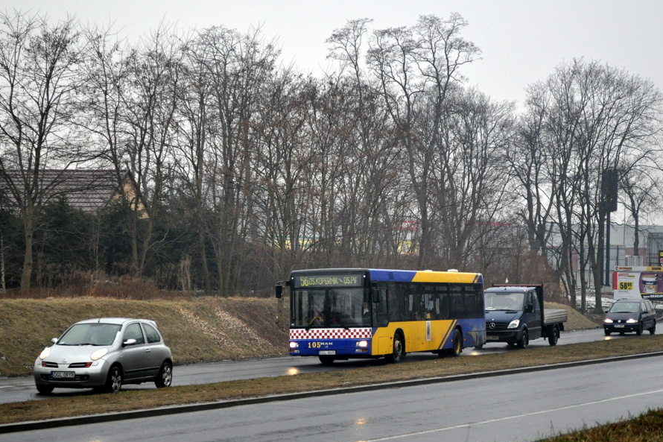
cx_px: 334
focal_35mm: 84
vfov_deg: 16.4
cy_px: 223
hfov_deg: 24.3
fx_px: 1538
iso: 1100
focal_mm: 55
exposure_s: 1/500
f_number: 5.6
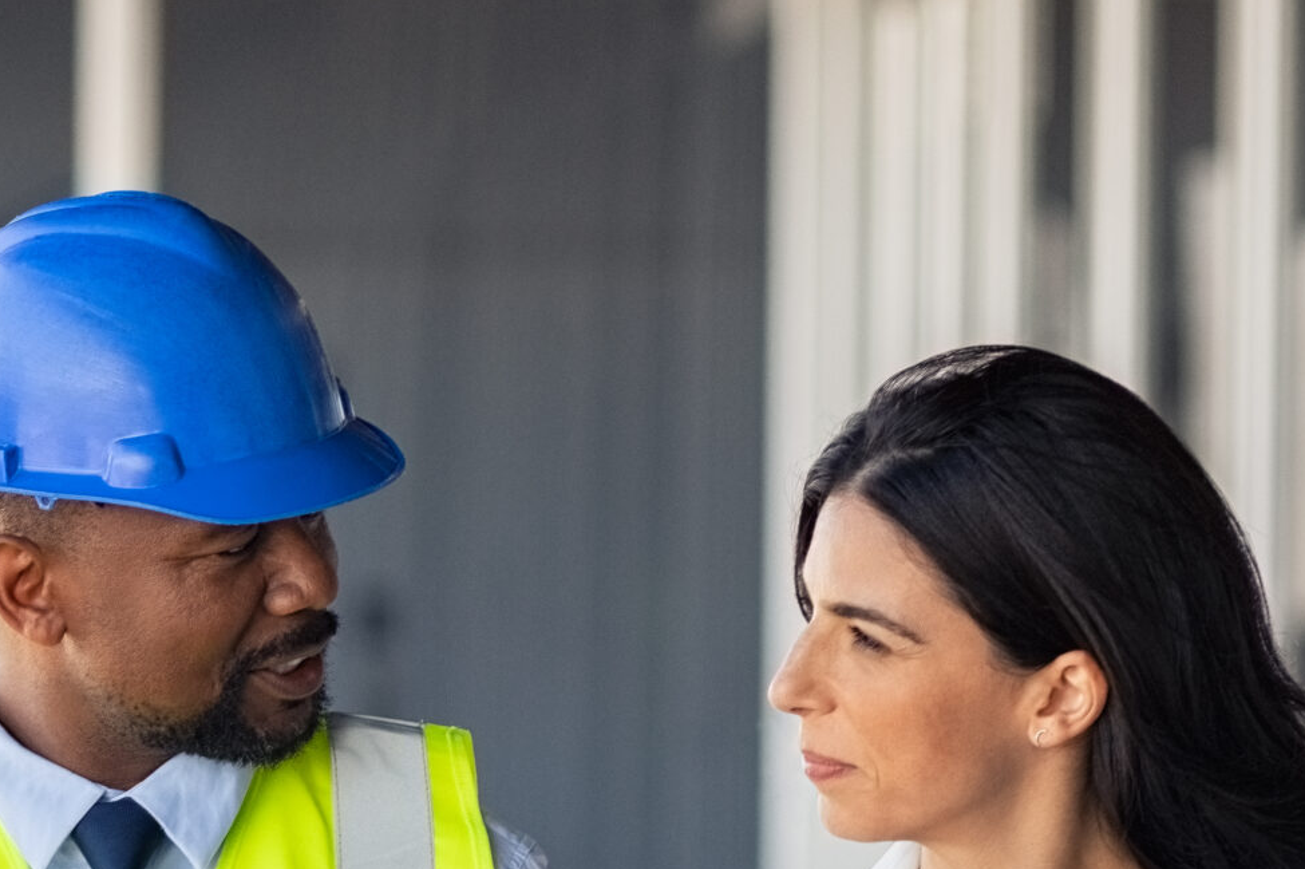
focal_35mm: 331
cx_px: 412
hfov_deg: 6.2
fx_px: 11992
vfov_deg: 4.1
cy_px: 979
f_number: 2.8
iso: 400
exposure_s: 1/800
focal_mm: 105
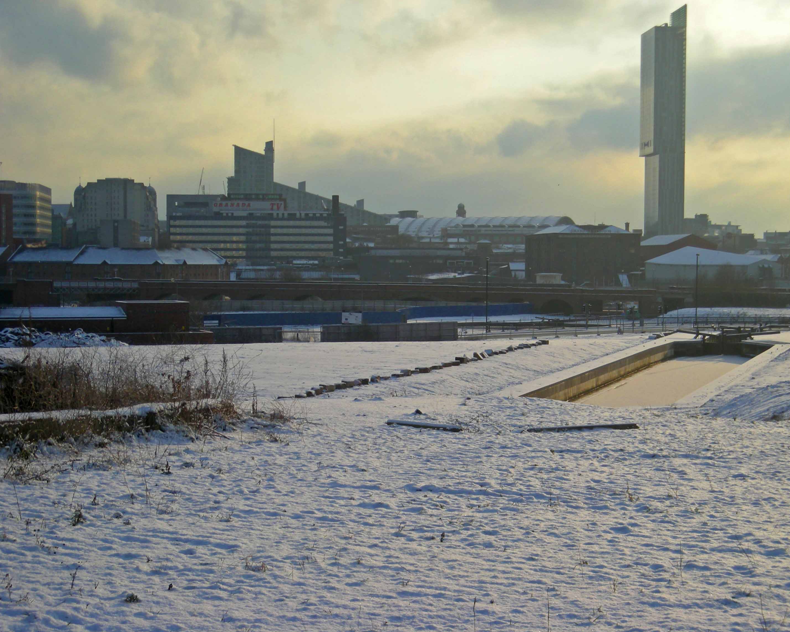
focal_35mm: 80
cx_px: 421
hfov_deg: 23.8
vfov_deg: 19.2
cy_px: 314
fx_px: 1870
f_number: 7.8
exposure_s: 1/132
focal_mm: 12.3
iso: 50
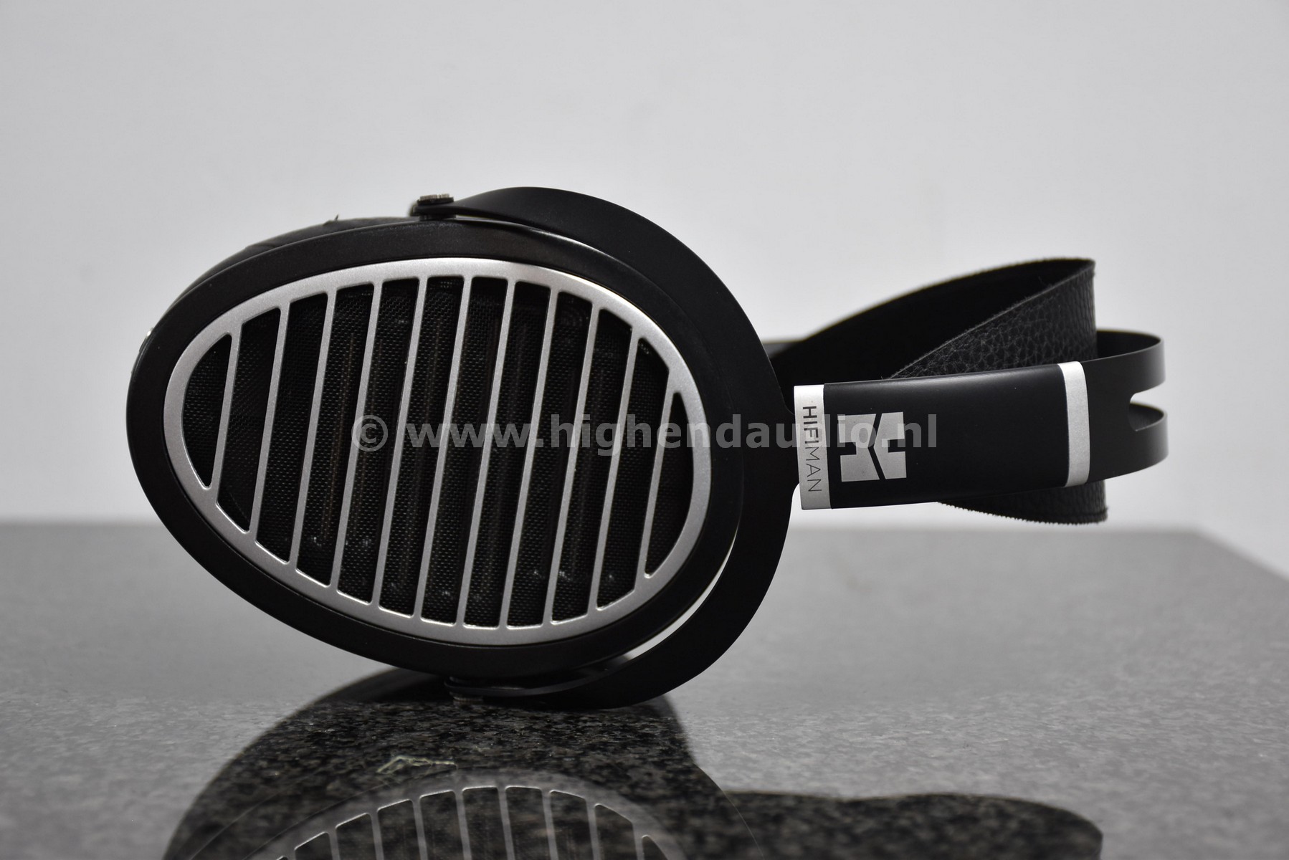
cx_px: 644
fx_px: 2686
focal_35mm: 75
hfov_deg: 27.0
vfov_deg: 18.2
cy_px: 430
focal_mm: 50
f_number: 4.8
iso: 400
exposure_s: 1/60
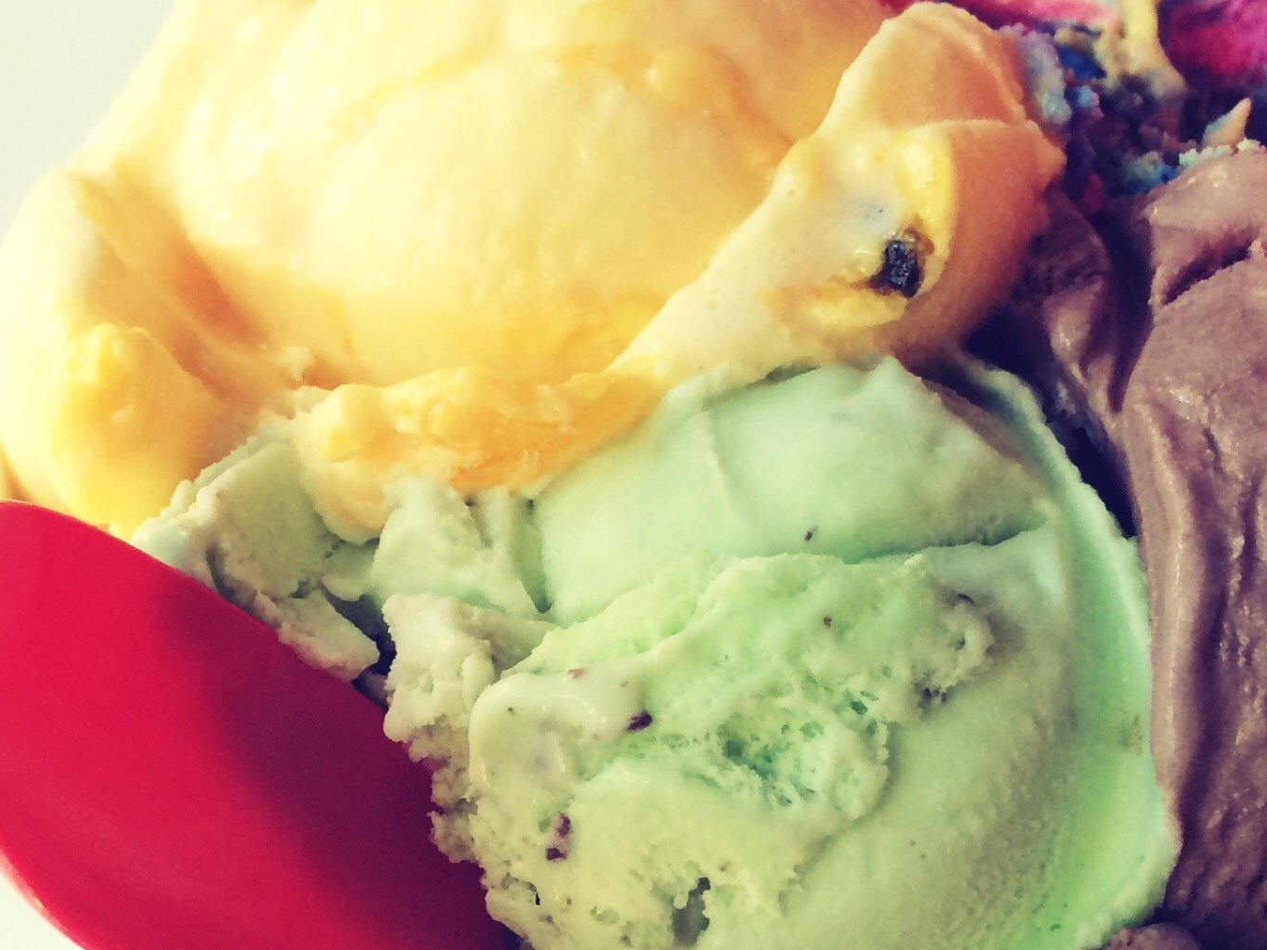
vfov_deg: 20.9
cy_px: 675
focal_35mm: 70
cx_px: 365
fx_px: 2562
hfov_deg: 27.5
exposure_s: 1/40
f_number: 2.2
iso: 40
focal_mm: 4.15
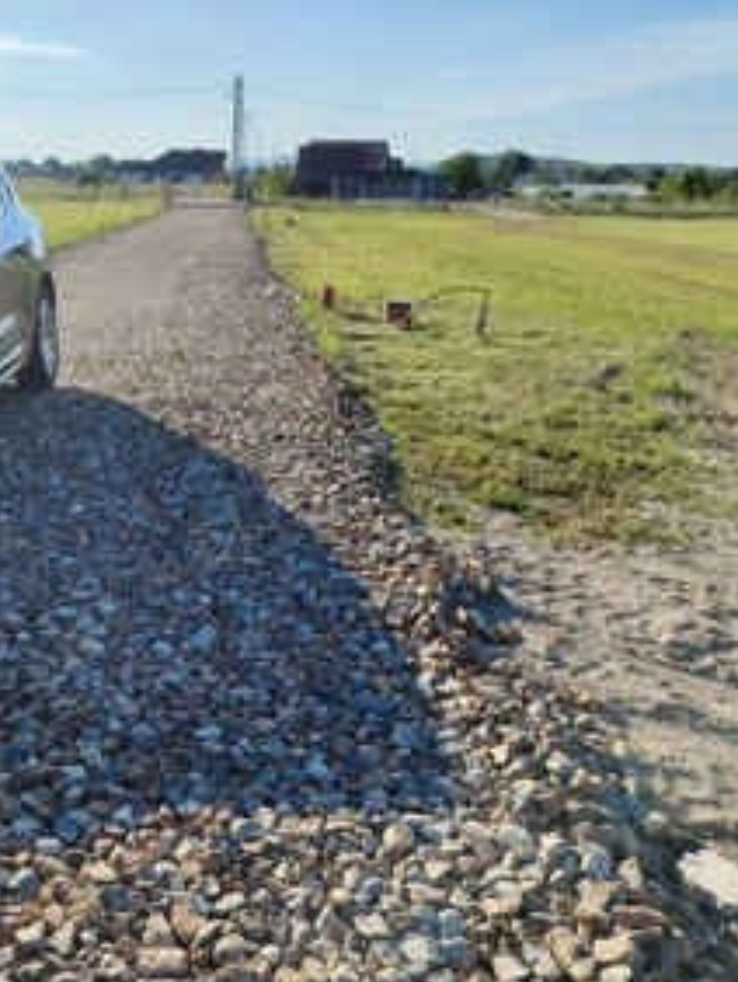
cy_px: 662
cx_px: 265
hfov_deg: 41.5
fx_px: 965
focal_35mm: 34
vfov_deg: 52.8
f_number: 1.75
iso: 100
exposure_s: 1/1012
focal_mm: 5.25
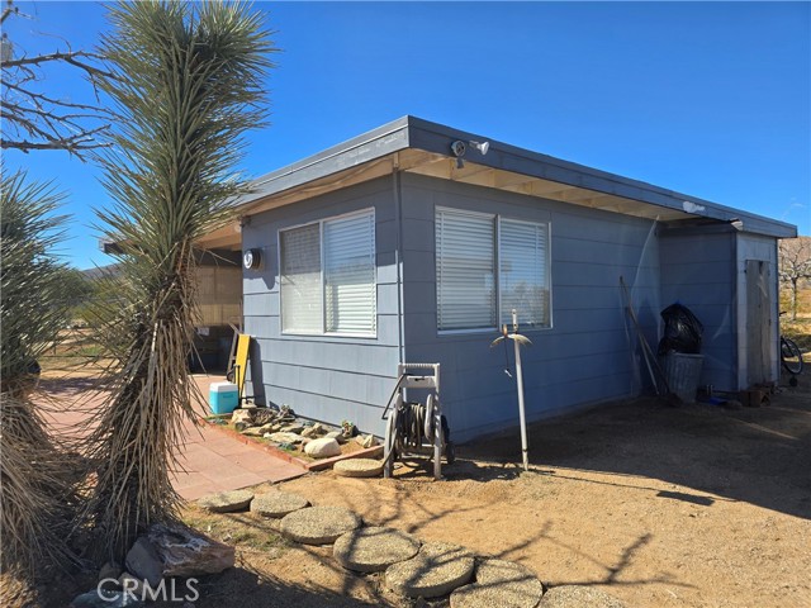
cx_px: 406
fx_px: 539
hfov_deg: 73.9
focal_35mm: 23
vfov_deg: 58.9
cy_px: 304
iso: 12
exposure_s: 1/580
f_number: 1.7
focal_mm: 6.3
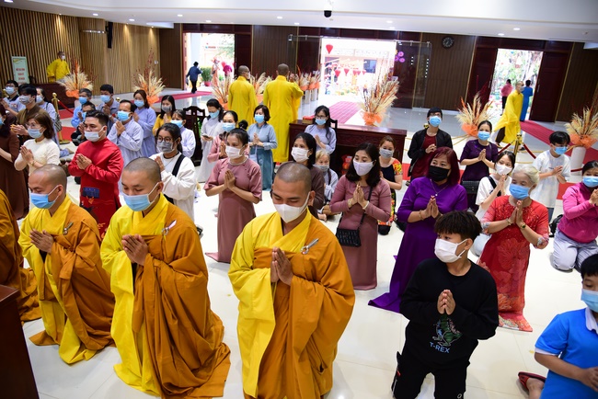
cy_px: 200
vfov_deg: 53.2
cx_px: 299
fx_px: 399
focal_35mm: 24
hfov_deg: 73.7
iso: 1000
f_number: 4
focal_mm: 24
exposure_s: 1/60
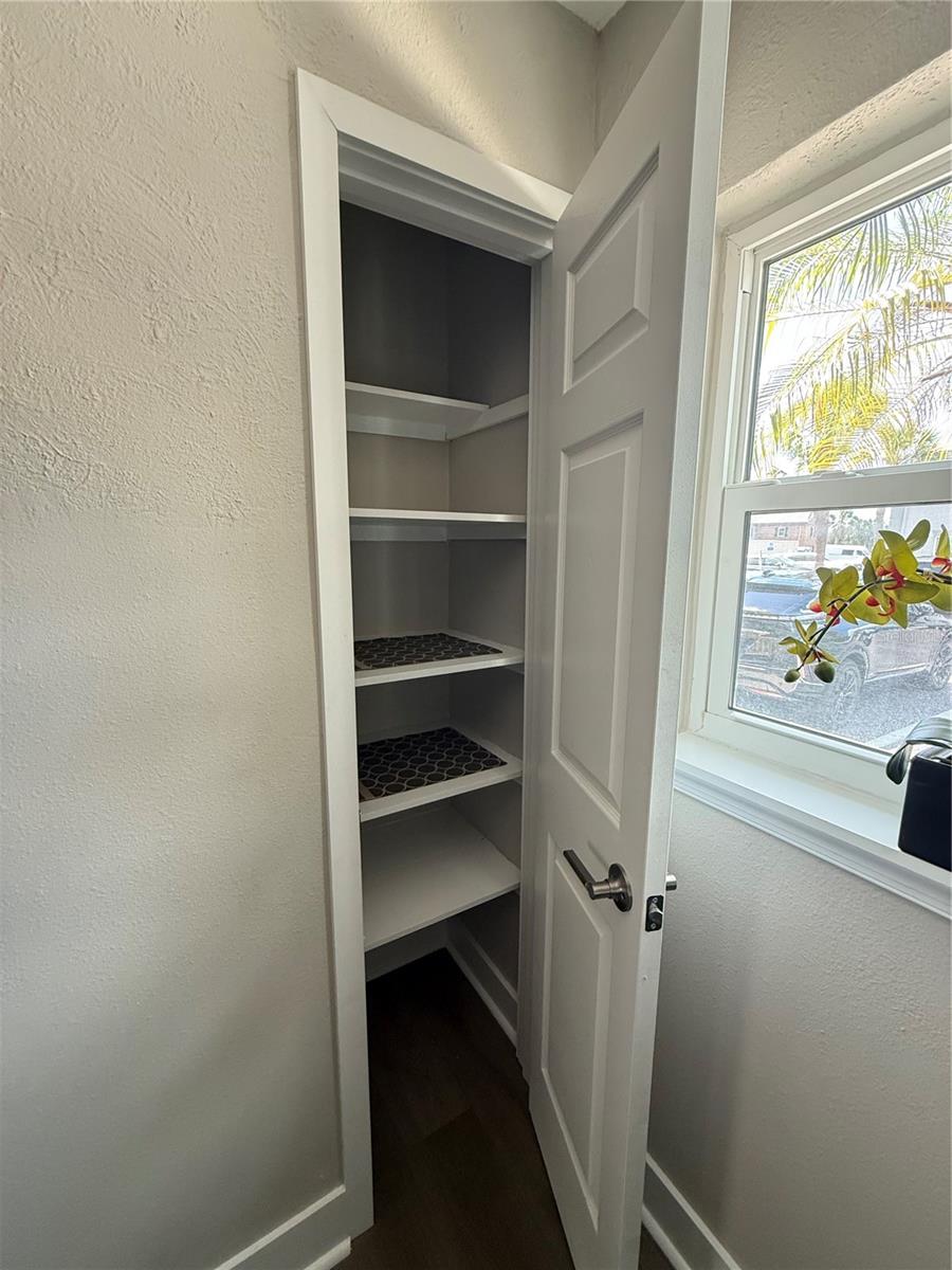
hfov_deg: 85.7
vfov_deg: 102.1
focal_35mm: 14
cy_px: 635
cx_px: 476
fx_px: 513
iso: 400
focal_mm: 2.22
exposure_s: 1/84
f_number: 2.2
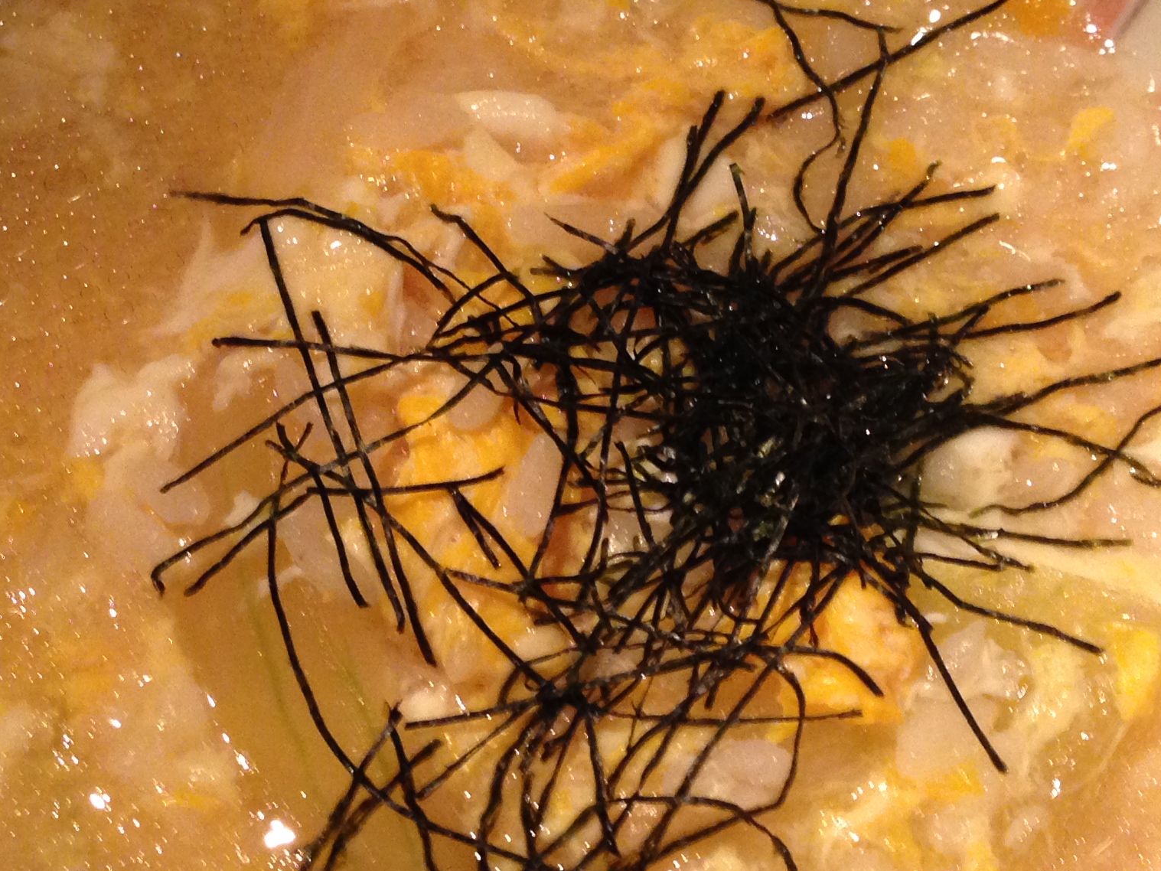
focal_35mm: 71
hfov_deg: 27.4
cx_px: 563
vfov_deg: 20.7
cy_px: 478
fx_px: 2381
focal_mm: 4.12
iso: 250
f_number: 2.4
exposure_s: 1/20
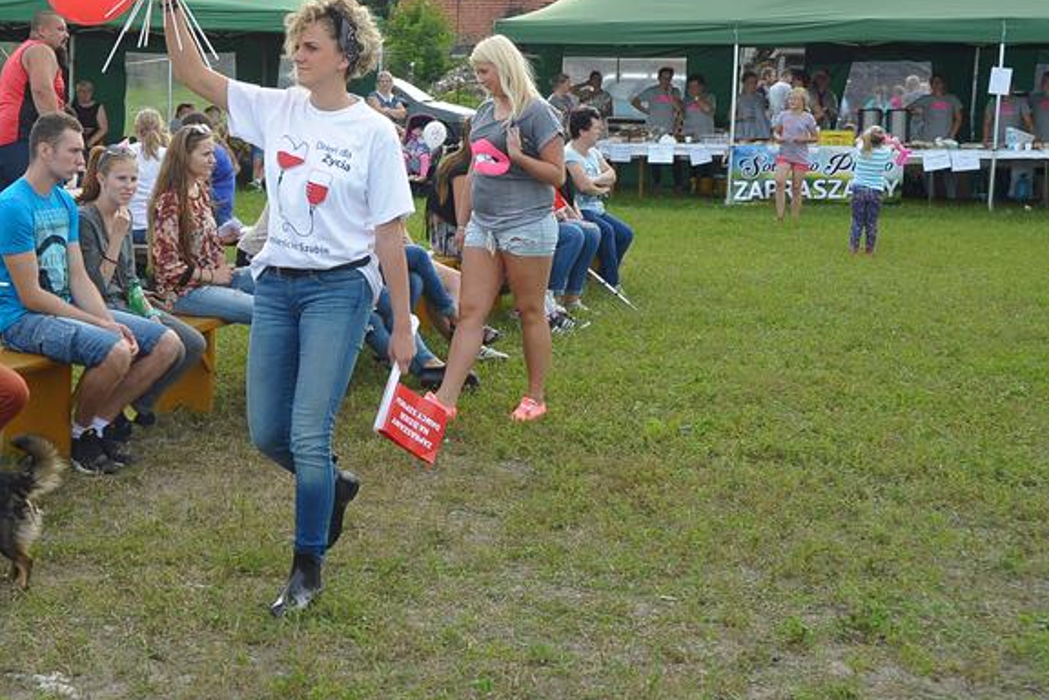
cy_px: 256
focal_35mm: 60
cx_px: 277
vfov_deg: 22.7
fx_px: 1741
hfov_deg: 33.0
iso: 400
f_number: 7.1
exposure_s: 1/200
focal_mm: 27
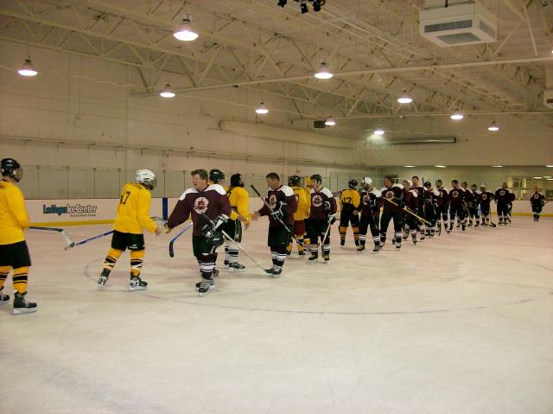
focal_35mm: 36
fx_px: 575
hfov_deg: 51.4
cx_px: 276
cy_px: 207
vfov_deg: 39.6
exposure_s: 1/64
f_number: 2.7
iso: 140
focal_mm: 6
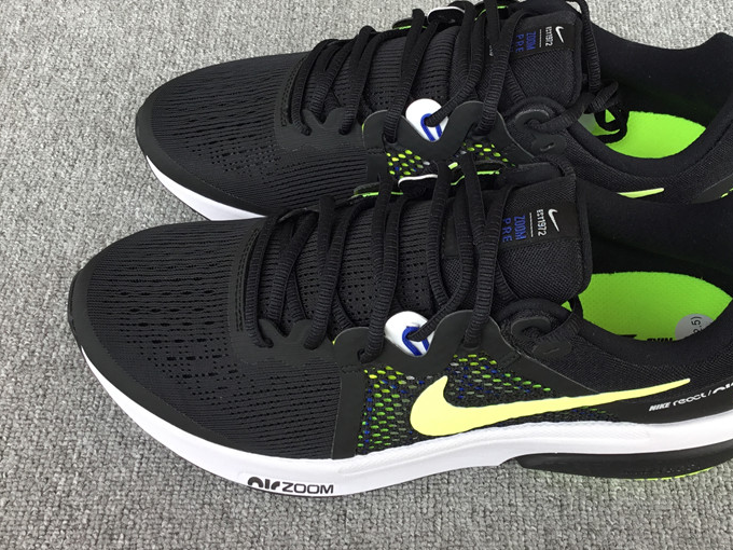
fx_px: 868
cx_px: 474
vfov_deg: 35.0
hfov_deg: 45.2
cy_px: 209
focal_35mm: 41
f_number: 2.4
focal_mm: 3.3
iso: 25
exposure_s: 1/129
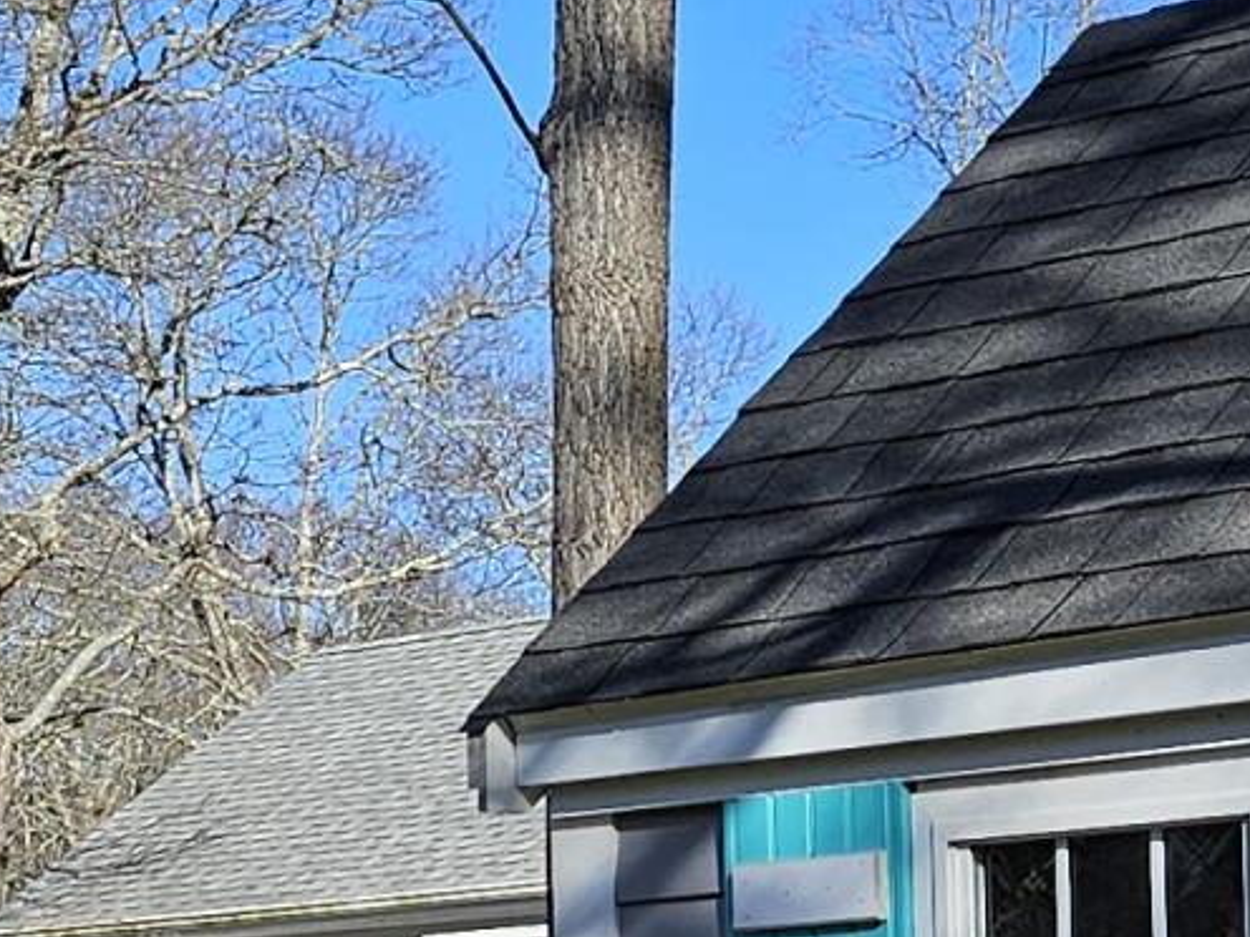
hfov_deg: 14.1
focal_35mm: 139
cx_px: 312
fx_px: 5019
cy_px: 1020
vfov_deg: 10.5
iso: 25
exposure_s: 1/1809
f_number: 1.8
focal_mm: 5.4
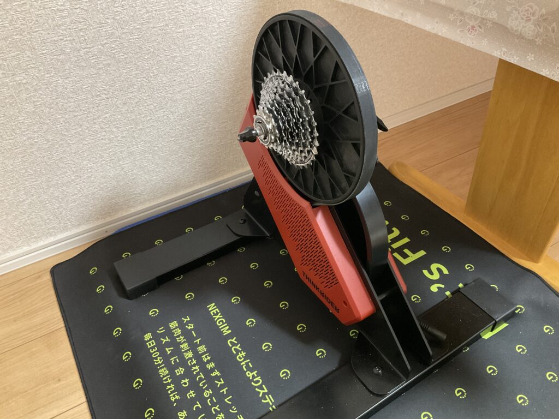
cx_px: 280
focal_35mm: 29
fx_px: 468
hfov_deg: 61.7
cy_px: 210
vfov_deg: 48.2
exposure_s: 1/40
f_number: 1.8
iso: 320
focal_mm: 3
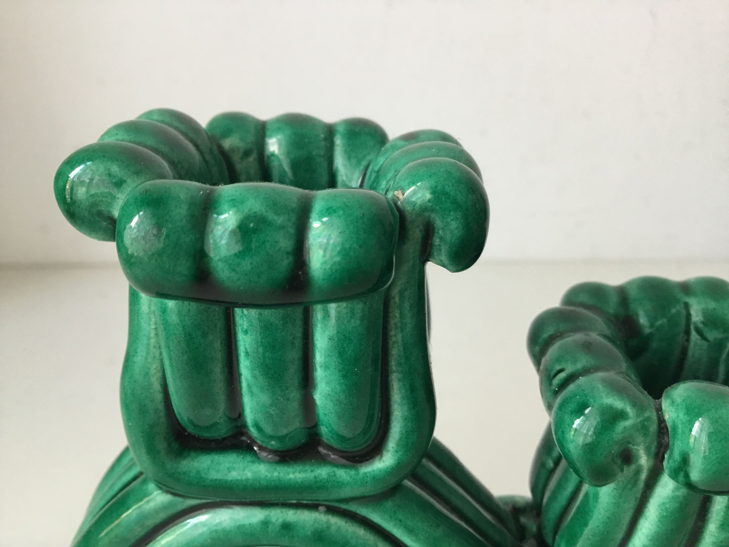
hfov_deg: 58.4
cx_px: 364
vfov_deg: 45.4
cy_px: 274
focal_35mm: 31
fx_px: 653
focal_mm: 3.3
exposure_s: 1/33
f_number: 2.4
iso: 125
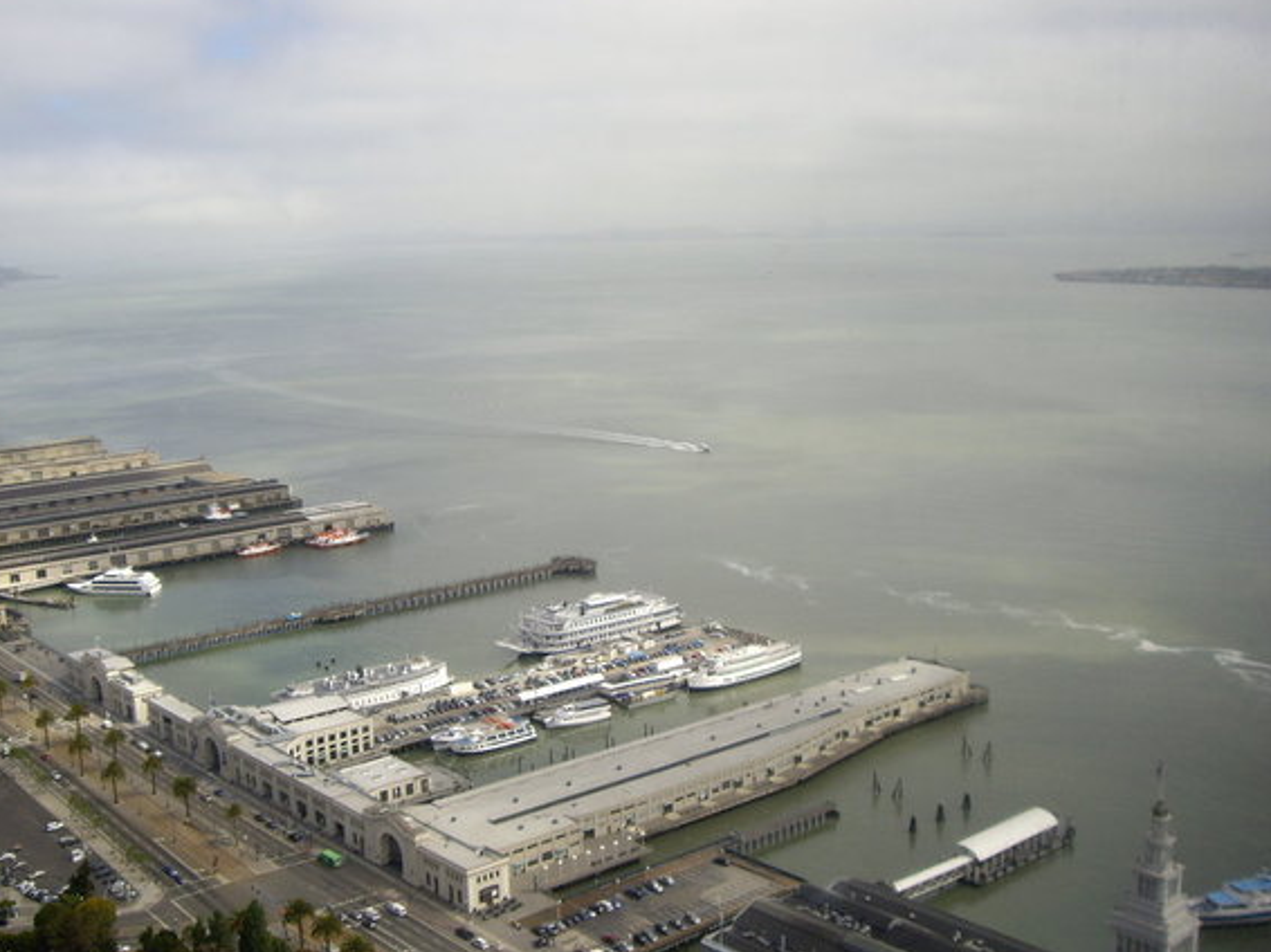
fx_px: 1578
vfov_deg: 33.6
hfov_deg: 43.8
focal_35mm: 43
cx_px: 557
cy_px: 489
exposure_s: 1/200
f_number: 4.3
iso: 50
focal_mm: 6.2
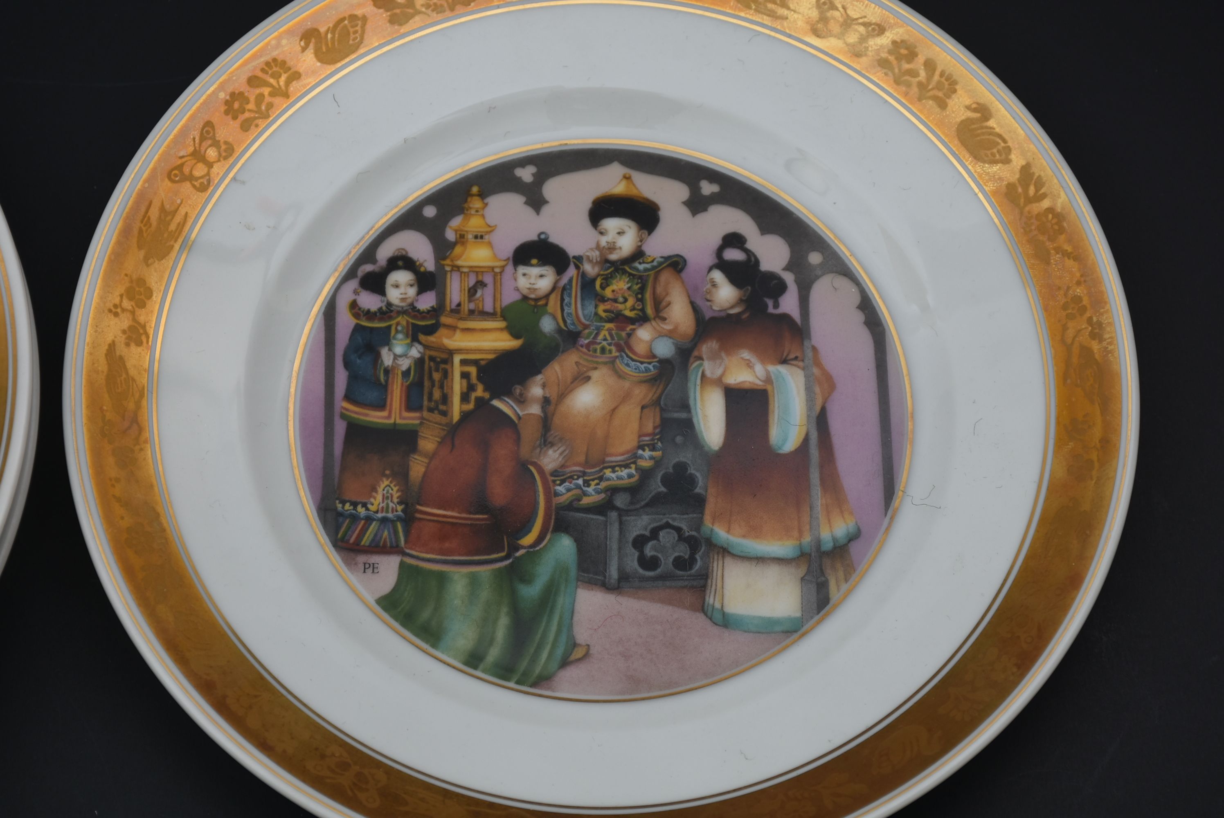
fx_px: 3828
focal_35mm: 112
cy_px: 409
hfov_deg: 18.2
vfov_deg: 12.2
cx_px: 612
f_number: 10
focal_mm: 75
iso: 200
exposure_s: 1/60
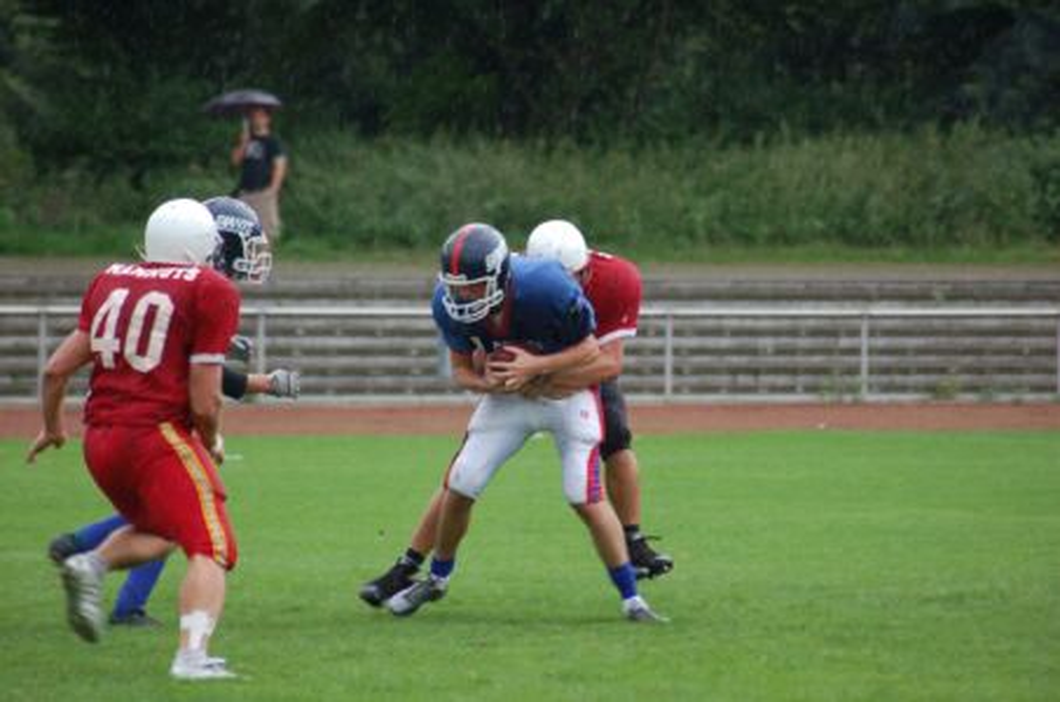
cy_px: 351
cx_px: 530
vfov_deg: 4.7
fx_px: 8594
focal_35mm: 292
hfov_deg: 7.1
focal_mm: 195
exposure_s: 1/250
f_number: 5
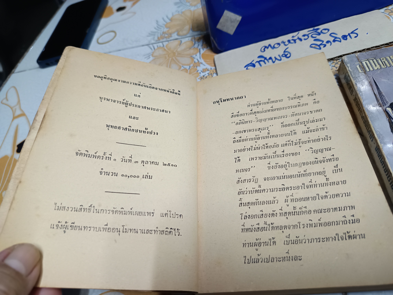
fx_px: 272
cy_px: 148
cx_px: 196
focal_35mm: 24
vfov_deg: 56.8
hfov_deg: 71.6
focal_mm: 5.31
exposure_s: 1/25
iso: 996
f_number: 1.7
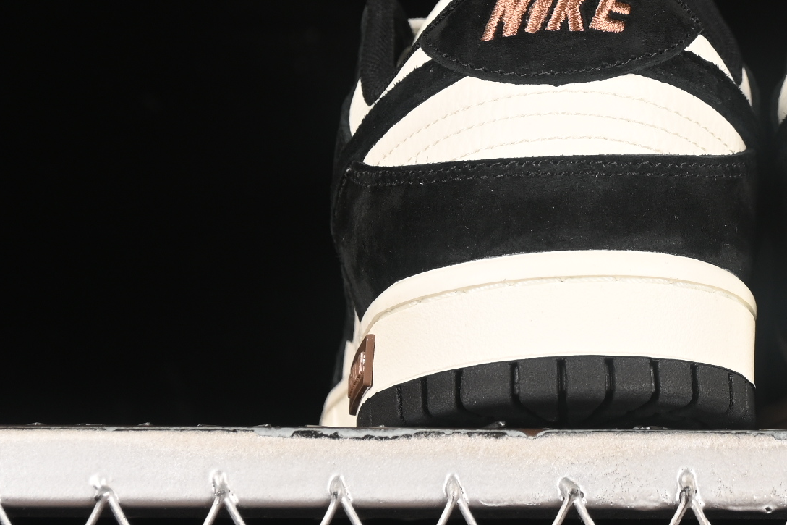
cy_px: 23
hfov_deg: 10.6
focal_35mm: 192
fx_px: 4196
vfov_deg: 7.1
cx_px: 768
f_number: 6.3
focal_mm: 50
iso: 160
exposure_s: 1/60
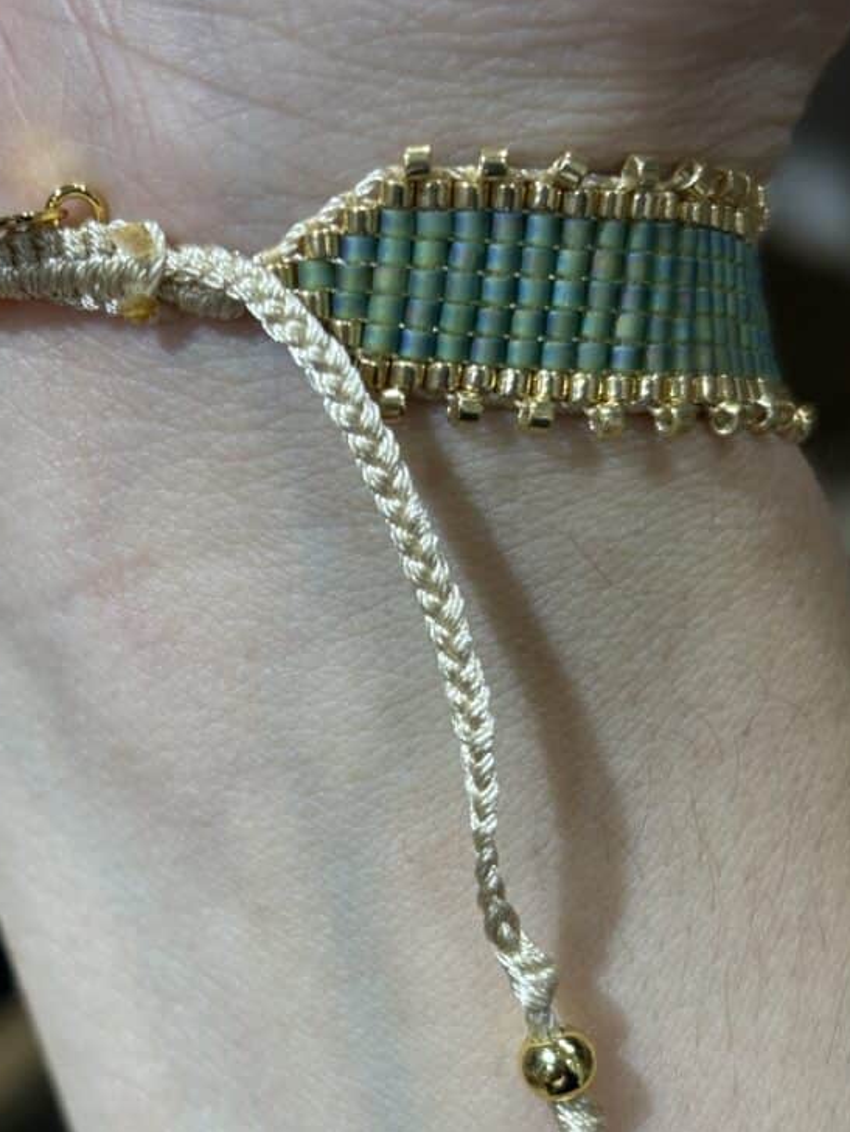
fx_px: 2389
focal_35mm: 73
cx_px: 273
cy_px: 716
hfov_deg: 20.1
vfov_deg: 26.6
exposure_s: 1/100
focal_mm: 5.96
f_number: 1.6
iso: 50
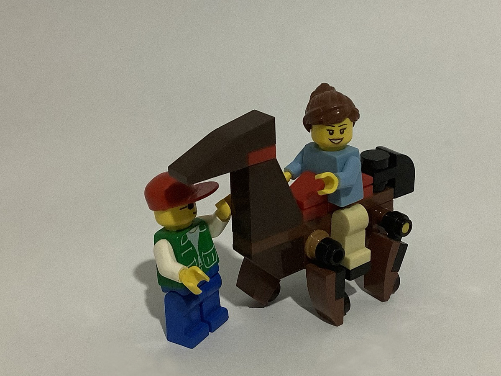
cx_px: 288
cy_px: 216
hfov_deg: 36.1
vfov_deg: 27.5
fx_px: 767
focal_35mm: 53
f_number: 2.4
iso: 400
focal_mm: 3.3
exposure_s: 1/50
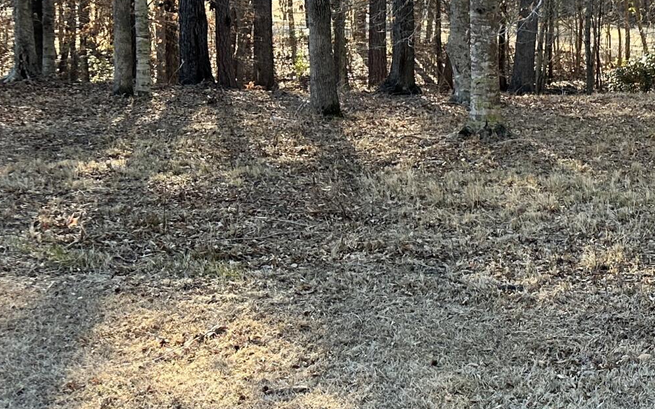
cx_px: 921
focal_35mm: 77
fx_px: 1374
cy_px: 110
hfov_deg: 22.9
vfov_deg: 16.9
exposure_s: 1/638
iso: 80
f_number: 1.78
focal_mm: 6.86
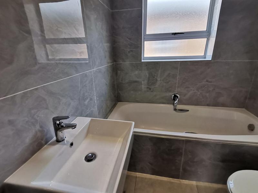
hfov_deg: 91.0
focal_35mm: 17
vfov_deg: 74.7
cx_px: 129
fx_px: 127
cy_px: 96
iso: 125
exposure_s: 1/100
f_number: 2.4
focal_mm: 1.78
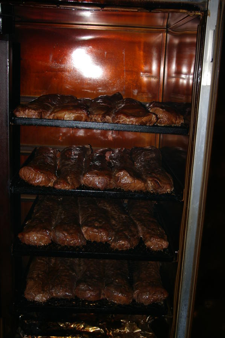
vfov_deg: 46.4
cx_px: 112
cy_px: 169
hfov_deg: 31.8
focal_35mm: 42
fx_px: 395
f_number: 4
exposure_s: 1/45
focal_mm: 28
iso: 200
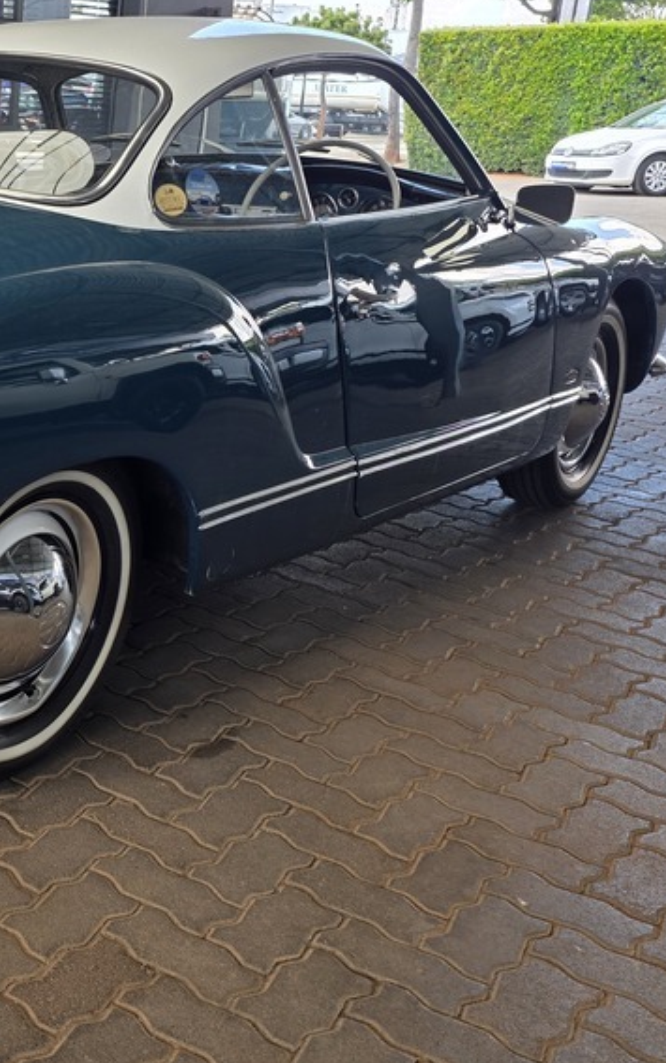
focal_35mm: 44
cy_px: 409
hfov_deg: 26.2
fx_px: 1276
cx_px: -122
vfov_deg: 44.9
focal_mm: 6.25
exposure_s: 1/180
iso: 50
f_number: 1.7
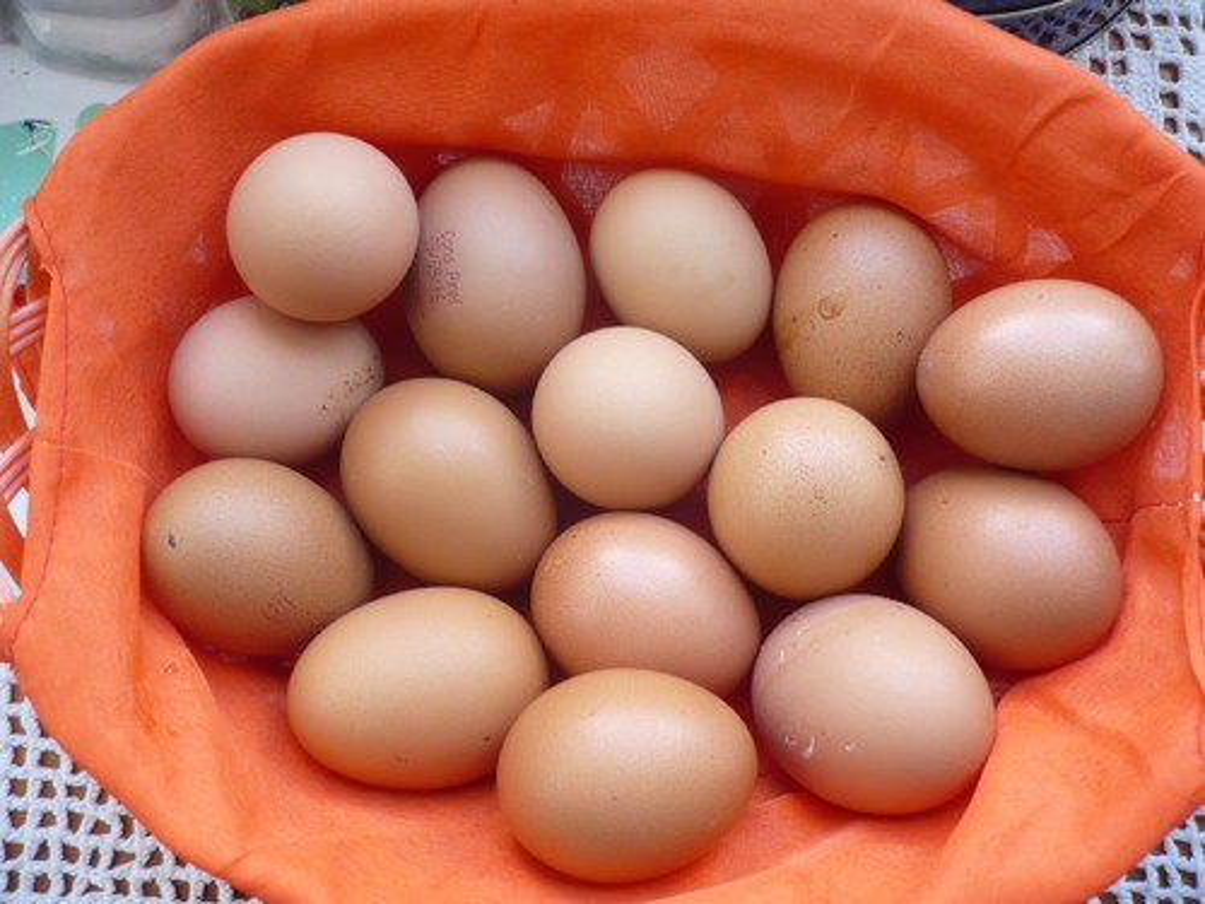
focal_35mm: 35
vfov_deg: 40.7
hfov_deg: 52.6
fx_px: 1218
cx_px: 602
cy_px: 452
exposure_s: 1/30
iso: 100
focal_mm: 5.8
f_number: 2.8
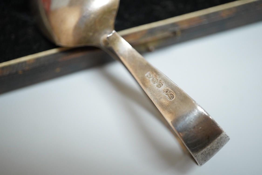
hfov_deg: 43.6
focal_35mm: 45
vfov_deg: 29.9
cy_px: 88
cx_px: 131
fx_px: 327
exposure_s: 1/200
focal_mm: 30
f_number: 5
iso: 2500
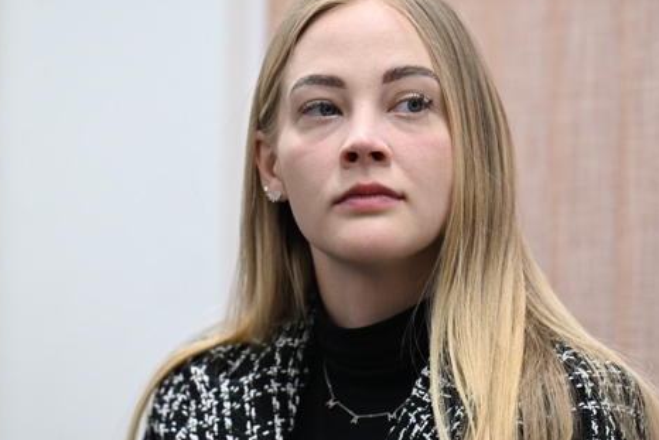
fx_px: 5420
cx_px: 407
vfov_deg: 4.6
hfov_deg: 7.0
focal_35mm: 296
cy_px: 267
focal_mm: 200
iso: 4000
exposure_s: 1/1000
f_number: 3.5
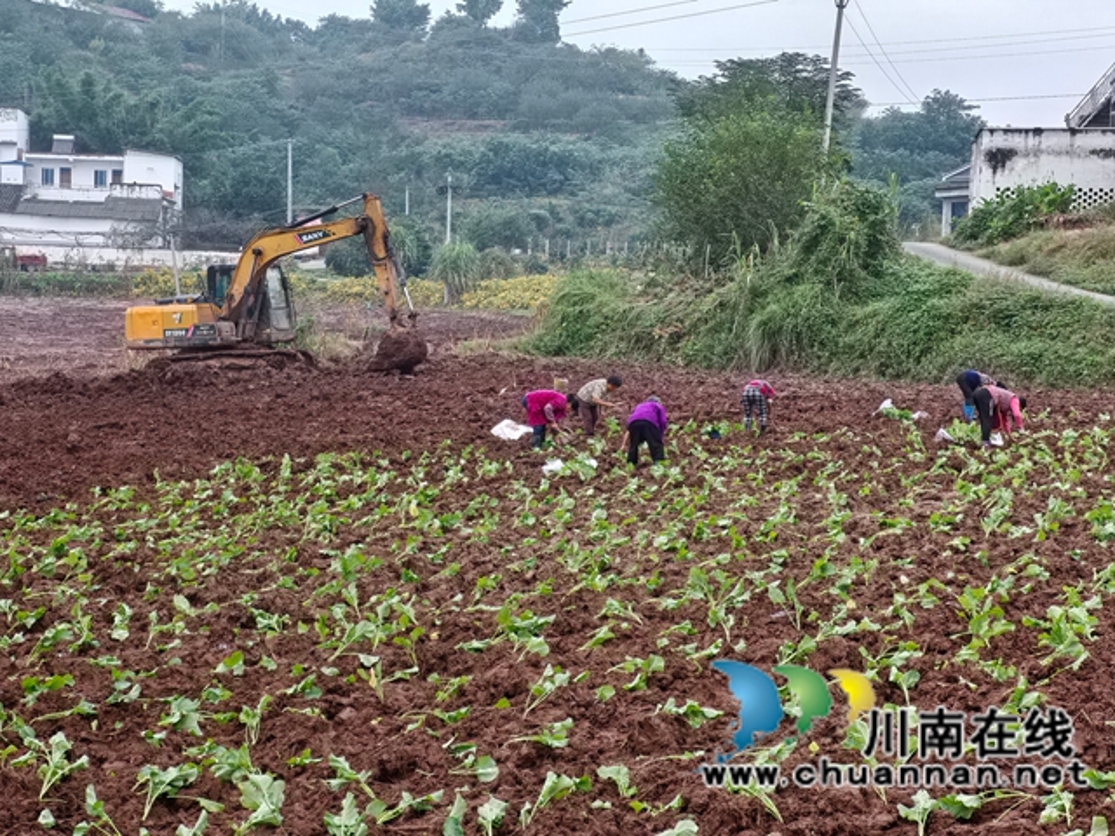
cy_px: 418
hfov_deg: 24.1
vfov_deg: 18.2
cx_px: 558
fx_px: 2609
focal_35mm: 81
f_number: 2.4
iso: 50
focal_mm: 8.1
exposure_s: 1/197
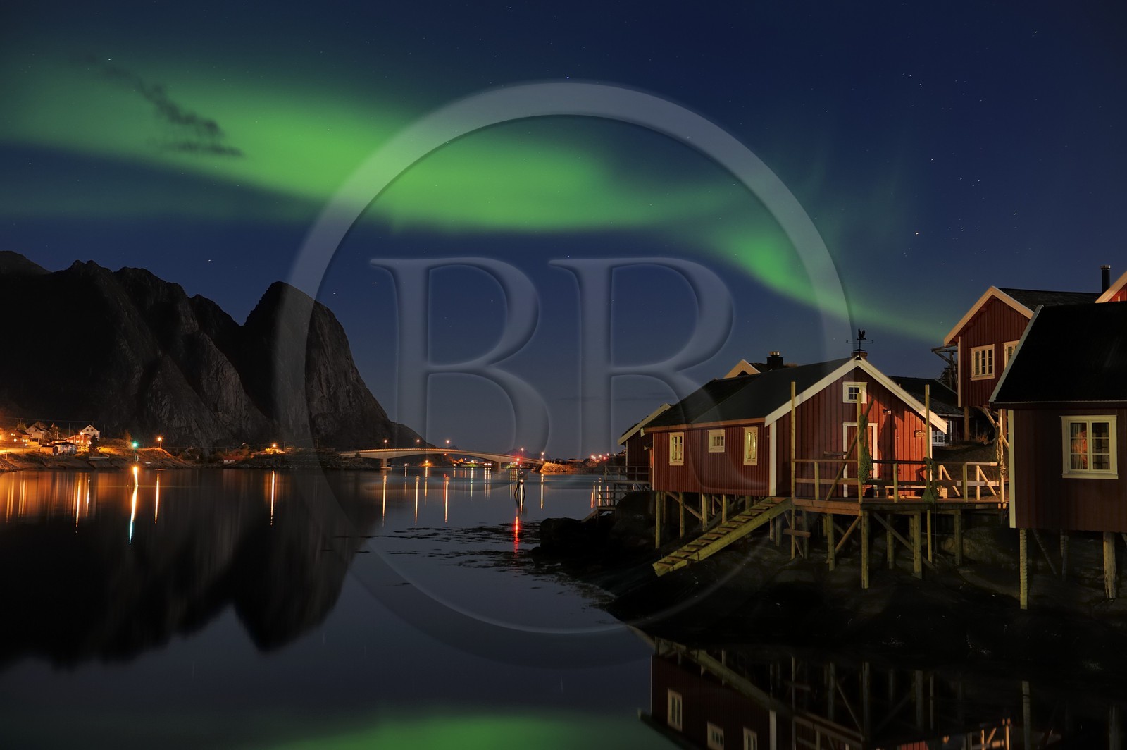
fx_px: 1251
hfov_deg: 48.5
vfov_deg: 33.3
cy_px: 375
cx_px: 564
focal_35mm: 40
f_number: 4
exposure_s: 15
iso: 400
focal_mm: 40
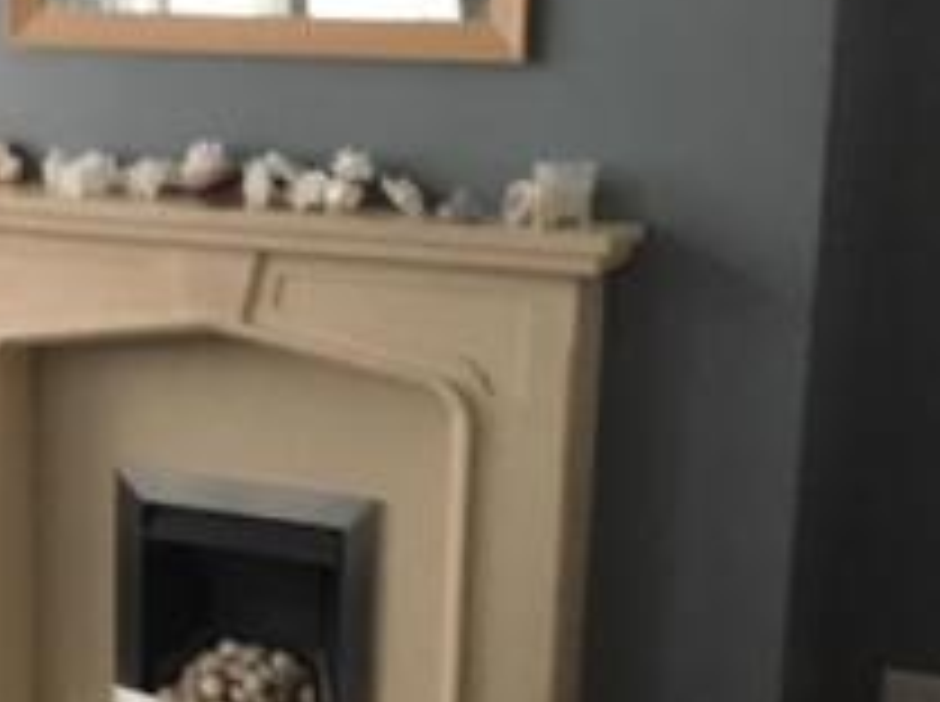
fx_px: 2196
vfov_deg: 18.1
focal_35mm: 81
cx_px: 115
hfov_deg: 23.6
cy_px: 479
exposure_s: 1/17
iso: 250
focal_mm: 4.15
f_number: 2.2
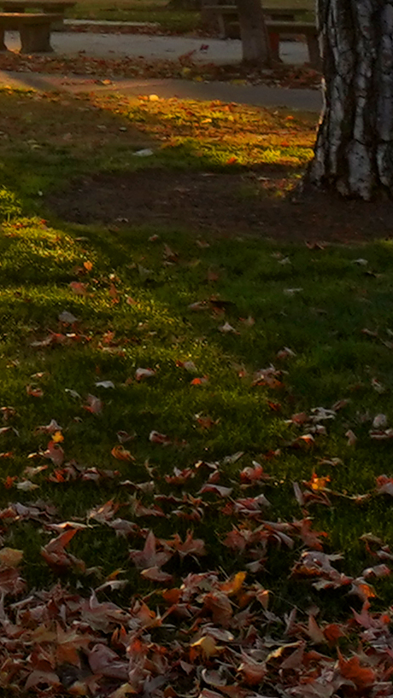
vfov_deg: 14.2
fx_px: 2279
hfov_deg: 9.5
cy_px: -754
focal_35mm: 123
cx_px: -235
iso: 320
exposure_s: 1/320
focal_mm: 16
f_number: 5.6
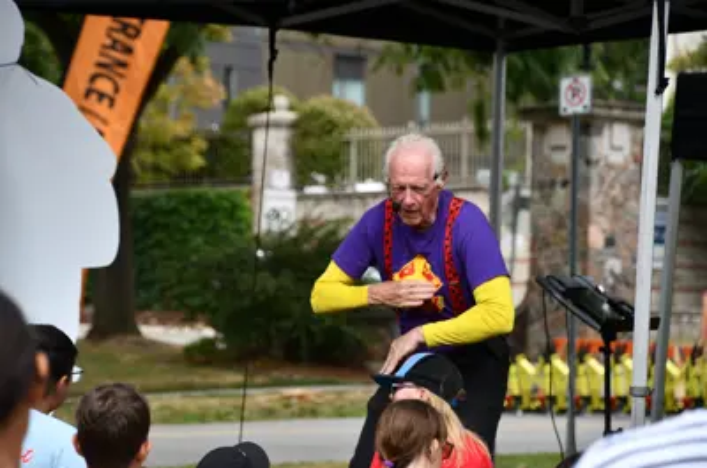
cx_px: 354
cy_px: 234
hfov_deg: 9.8
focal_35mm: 210
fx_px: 4116
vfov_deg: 6.5
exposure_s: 1/500
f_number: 6
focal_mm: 140
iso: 400
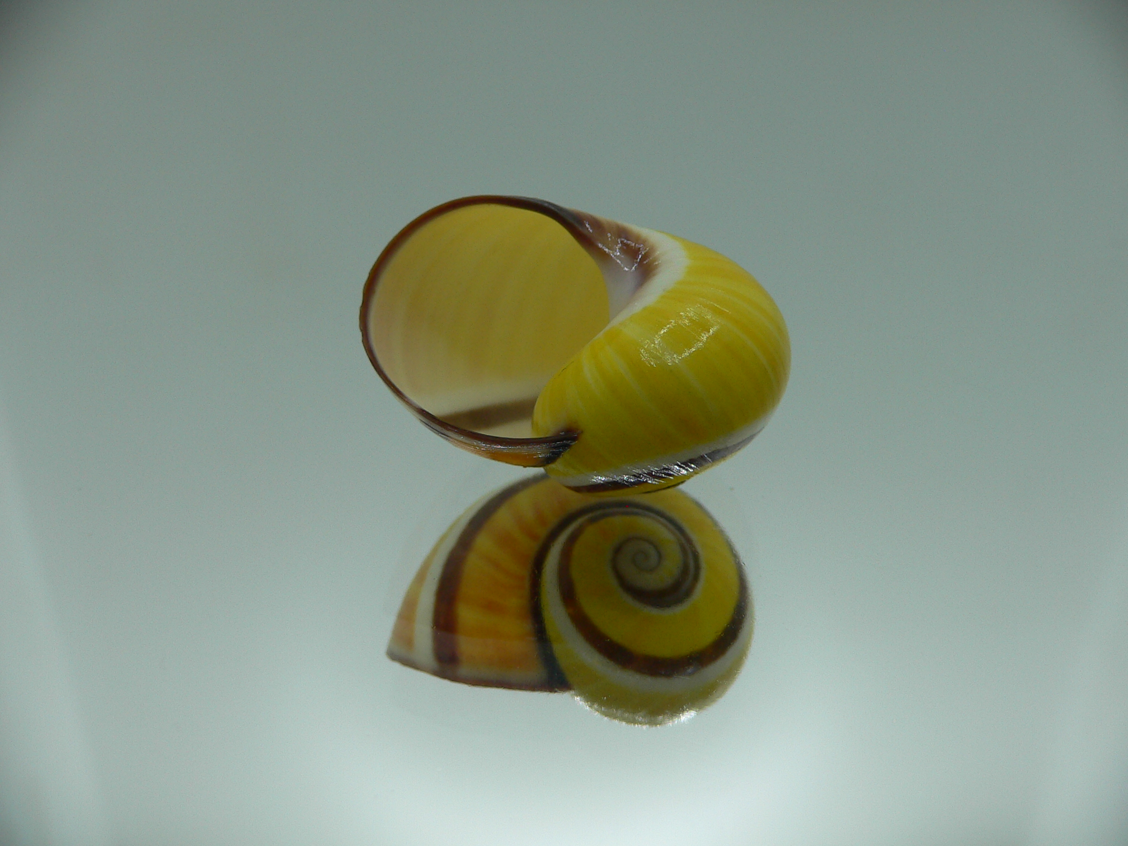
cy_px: 423
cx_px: 564
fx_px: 1141
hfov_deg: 52.6
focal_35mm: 35
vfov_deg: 40.7
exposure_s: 1/100
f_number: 2.8
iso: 80
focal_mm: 4.6
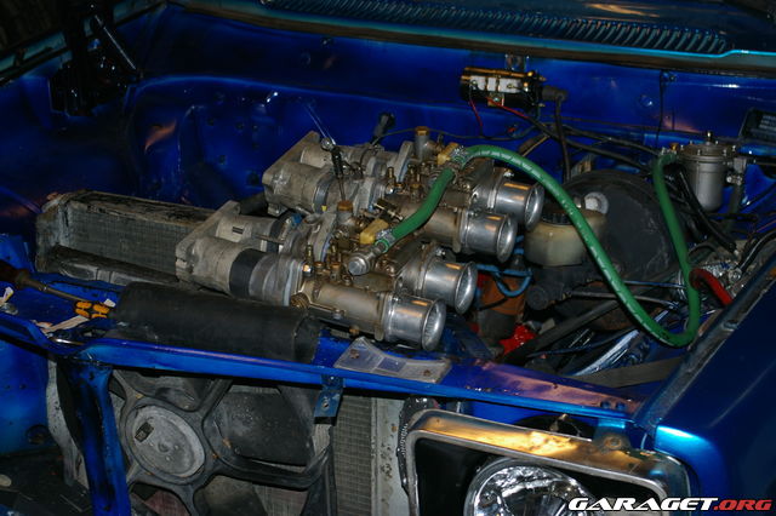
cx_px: 388
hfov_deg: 24.8
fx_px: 1767
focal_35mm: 82
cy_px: 258
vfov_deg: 16.6
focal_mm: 55
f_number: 5.6
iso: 200
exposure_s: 1/60
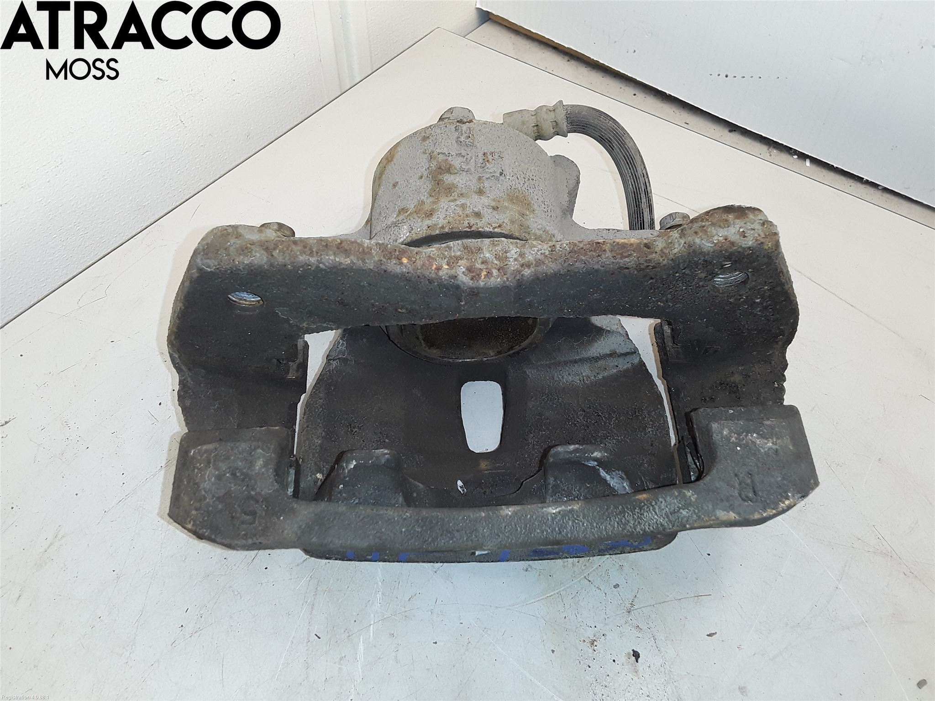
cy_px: 350
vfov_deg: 49.7
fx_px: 756
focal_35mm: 28
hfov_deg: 63.4
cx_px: 468
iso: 50
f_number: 1.9
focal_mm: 2.91
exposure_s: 1/100
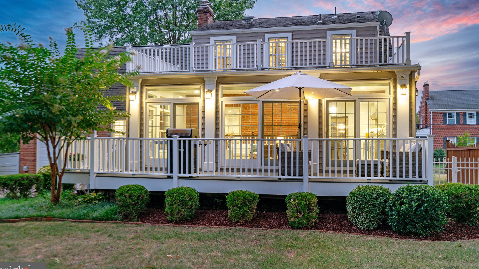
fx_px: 394
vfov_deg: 37.7
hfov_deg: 62.6
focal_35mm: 31
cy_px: 117
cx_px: 238
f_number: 8
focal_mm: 29
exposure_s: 1/1.25
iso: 250
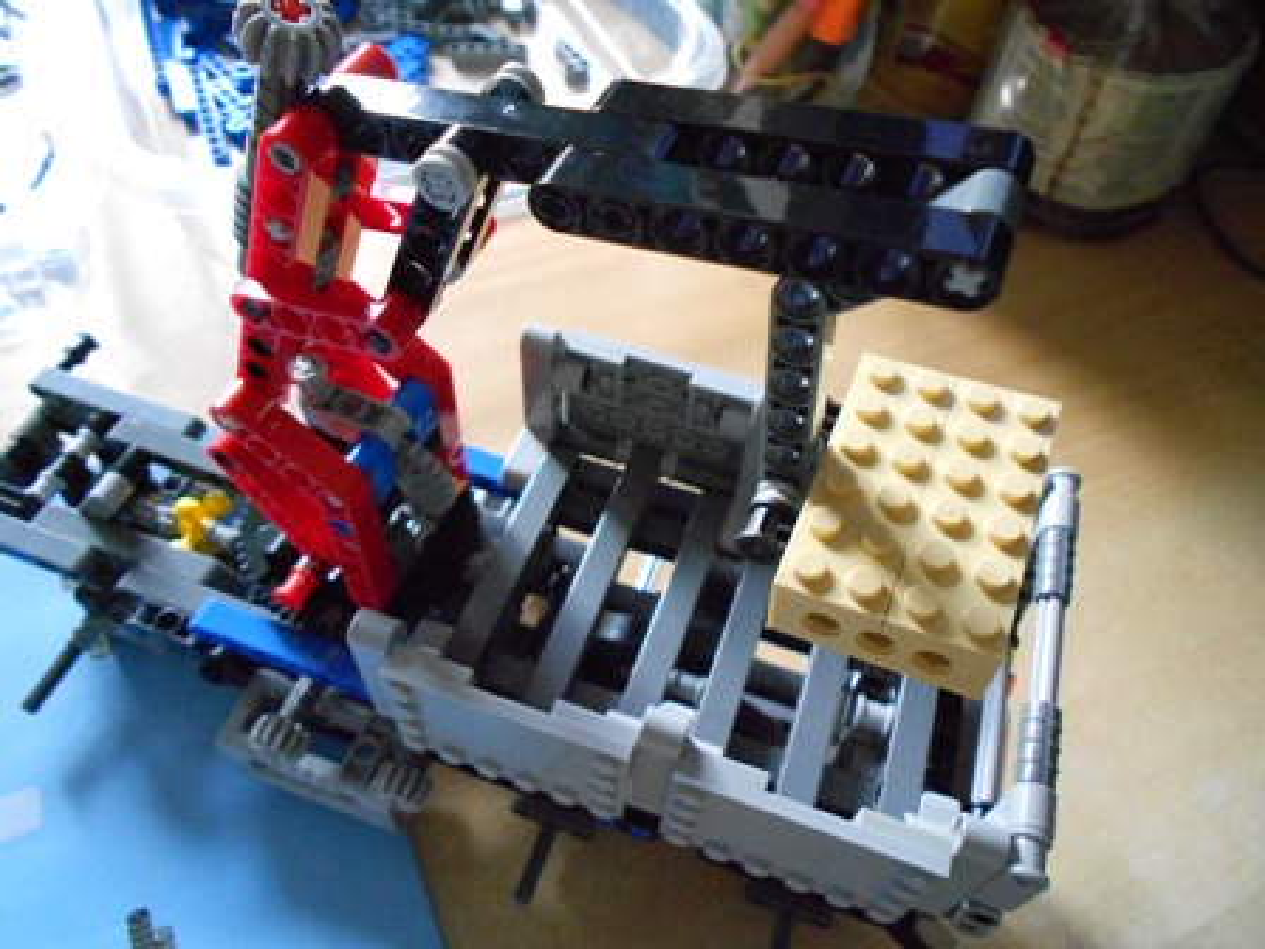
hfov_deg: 67.3
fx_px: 950
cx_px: 632
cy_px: 474
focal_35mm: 26
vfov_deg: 53.1
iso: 800
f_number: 3.2
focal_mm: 4.6
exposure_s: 1/40
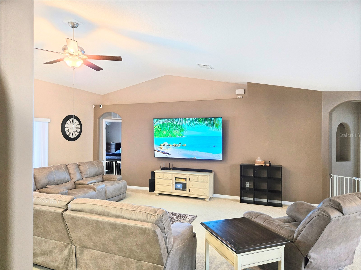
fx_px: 240
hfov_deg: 73.9
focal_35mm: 23
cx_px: 180
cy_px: 135
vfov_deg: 58.9
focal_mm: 5.4
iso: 500
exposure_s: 1/120
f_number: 1.8
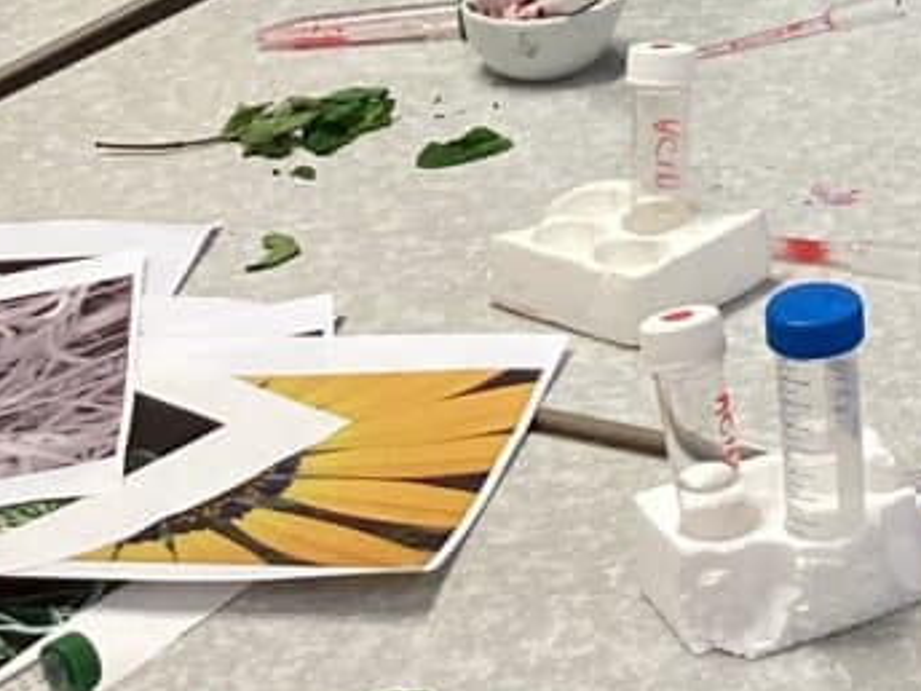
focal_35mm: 126
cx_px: 905
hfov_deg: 15.4
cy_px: -485
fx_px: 3352
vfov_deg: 11.1
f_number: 2.4
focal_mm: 3.3
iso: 100
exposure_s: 1/50
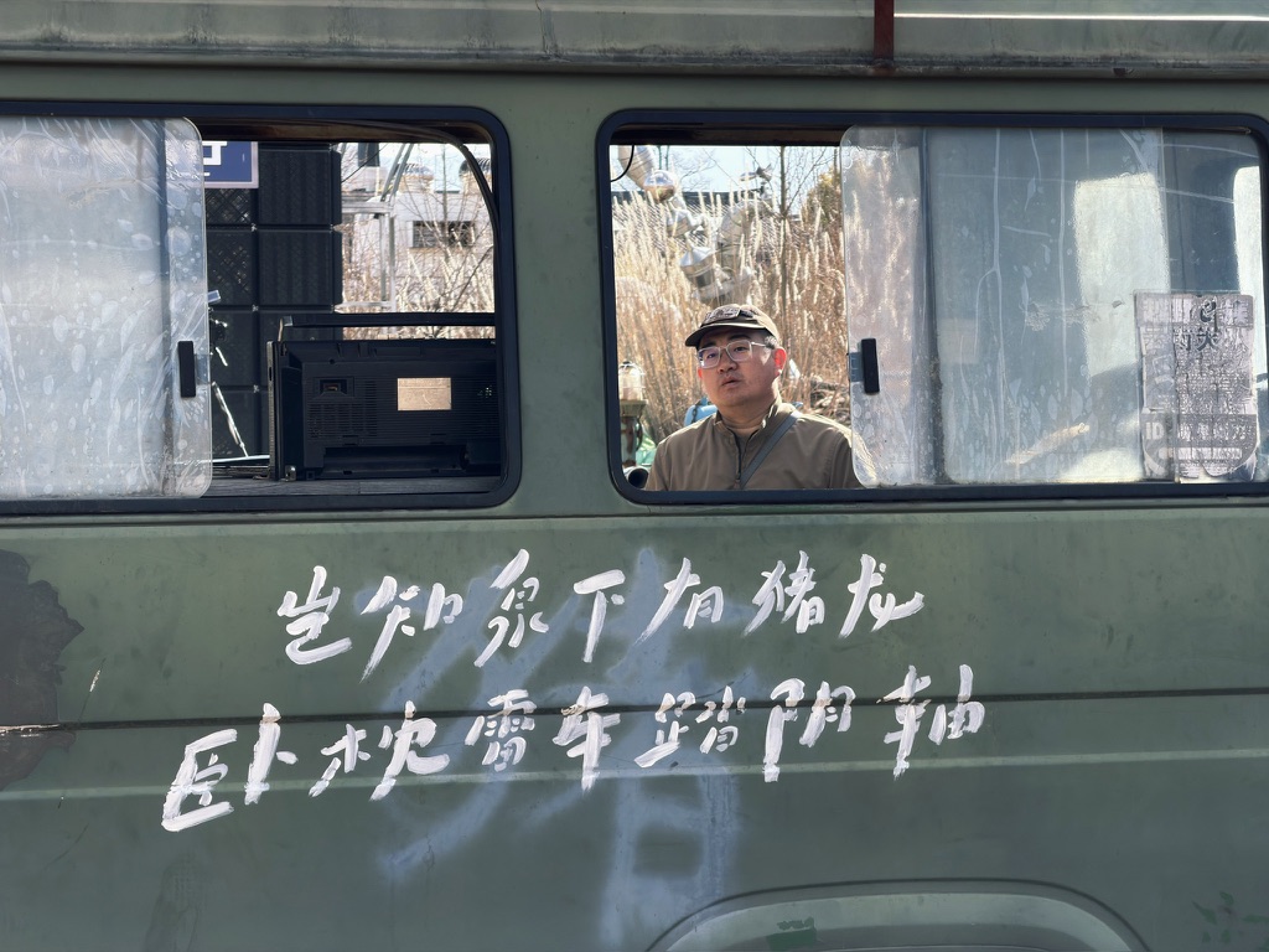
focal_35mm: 100
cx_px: 634
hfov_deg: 19.6
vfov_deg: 14.8
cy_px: 476
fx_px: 3666
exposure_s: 1/380
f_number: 2.8
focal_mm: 16.89
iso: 50
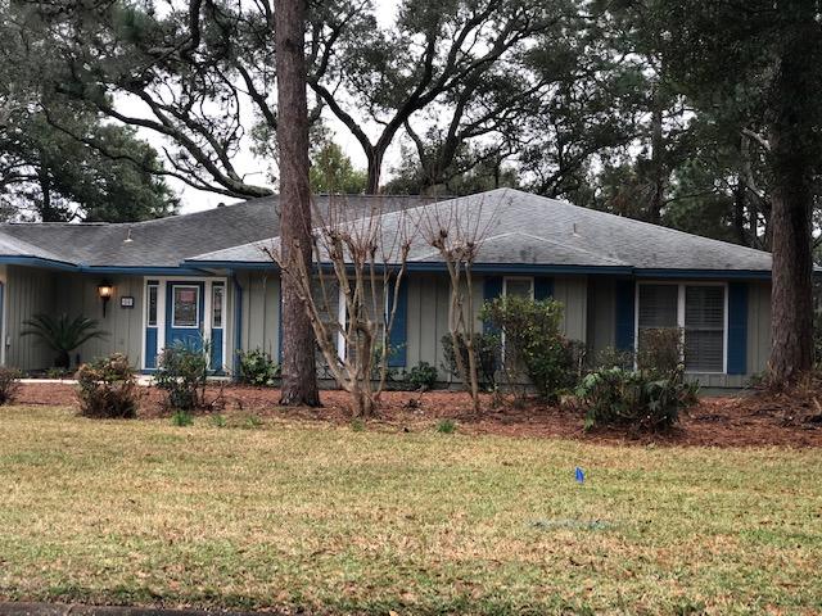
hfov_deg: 33.8
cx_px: 411
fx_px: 1354
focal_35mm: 57
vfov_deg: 25.7
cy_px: 308
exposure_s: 1/30
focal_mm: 6.6
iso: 20
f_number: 2.8
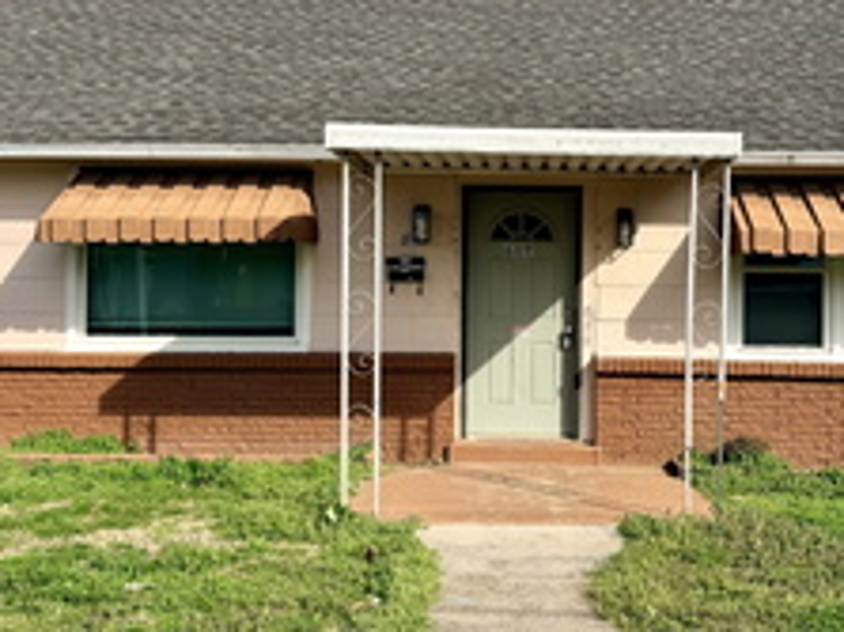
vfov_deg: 33.5
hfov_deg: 43.6
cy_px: 269
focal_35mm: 43
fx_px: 1048
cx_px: 519
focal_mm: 6.76
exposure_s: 1/5319
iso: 80
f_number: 1.78
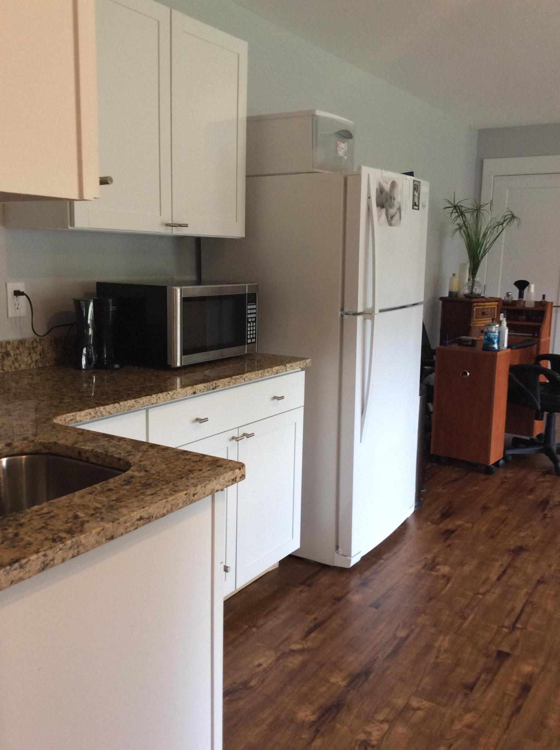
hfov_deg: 44.0
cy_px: 375
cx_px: 280
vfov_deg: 56.9
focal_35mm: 32
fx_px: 692
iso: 80
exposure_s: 1/24
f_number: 2.4
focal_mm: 3.3
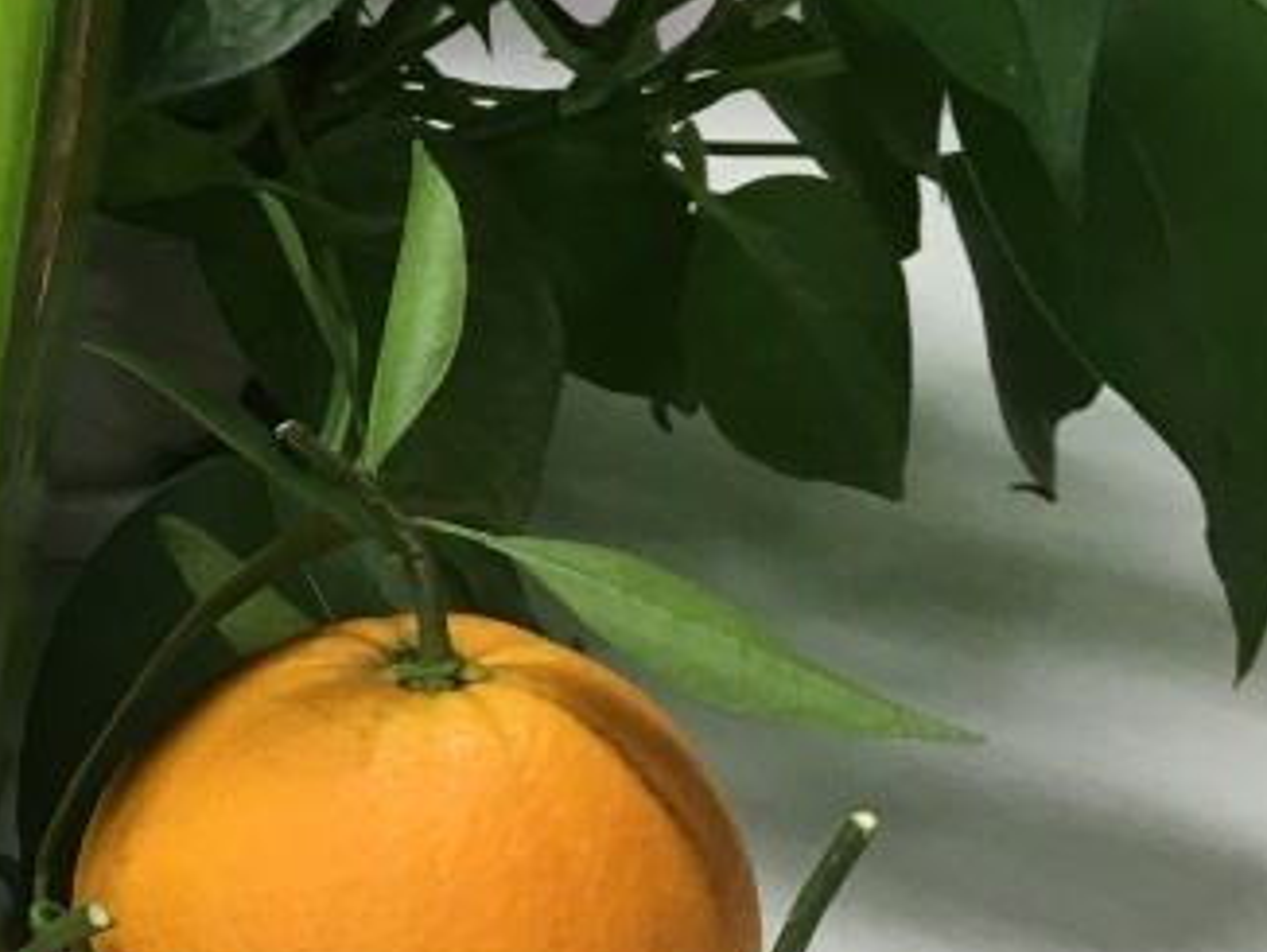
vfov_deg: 16.2
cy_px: 637
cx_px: -634
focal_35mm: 91
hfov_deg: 18.9
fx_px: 3333
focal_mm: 4.15
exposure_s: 1/33
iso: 50
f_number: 2.2
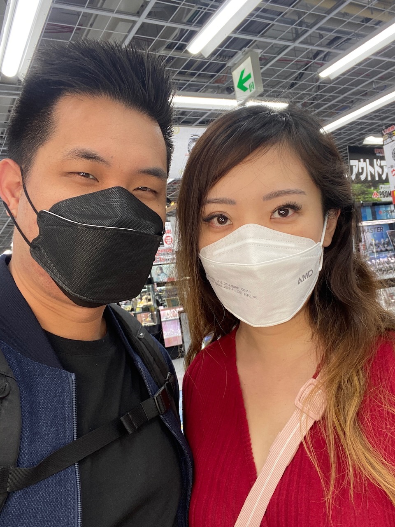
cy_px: 264
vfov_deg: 60.0
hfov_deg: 46.8
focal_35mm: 30
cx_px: 198
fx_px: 456
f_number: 2.2
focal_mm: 2.71
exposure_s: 1/122
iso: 64
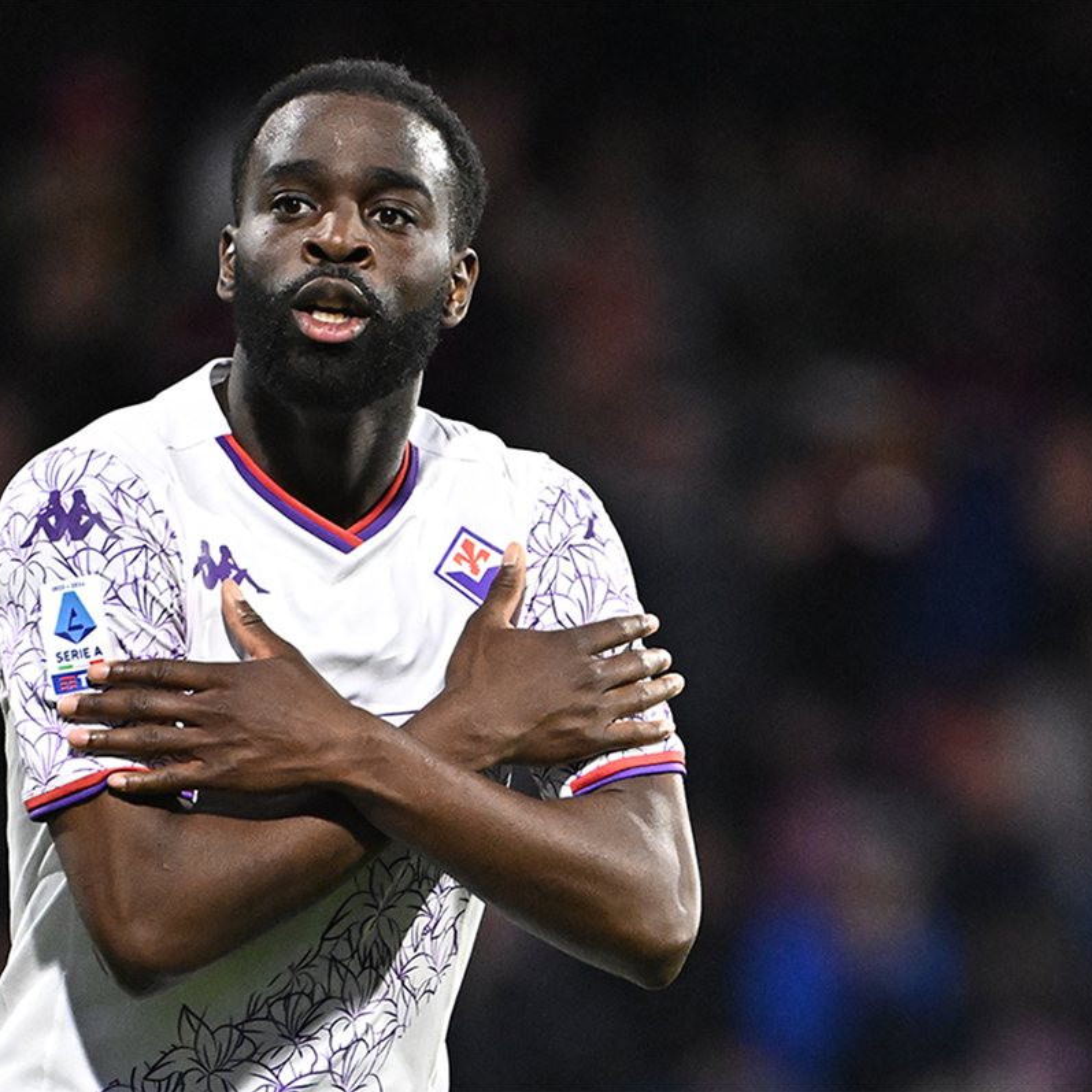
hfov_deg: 3.4
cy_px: 545
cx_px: 417
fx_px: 18273
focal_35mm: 512
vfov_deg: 3.4
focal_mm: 400
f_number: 4
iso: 5000
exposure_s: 1/1600
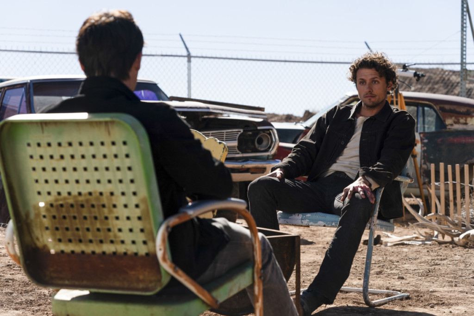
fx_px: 1211
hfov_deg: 22.1
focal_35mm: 92
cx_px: 237
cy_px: 158
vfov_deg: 14.9
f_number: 5
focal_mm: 92
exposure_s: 1/800
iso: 100
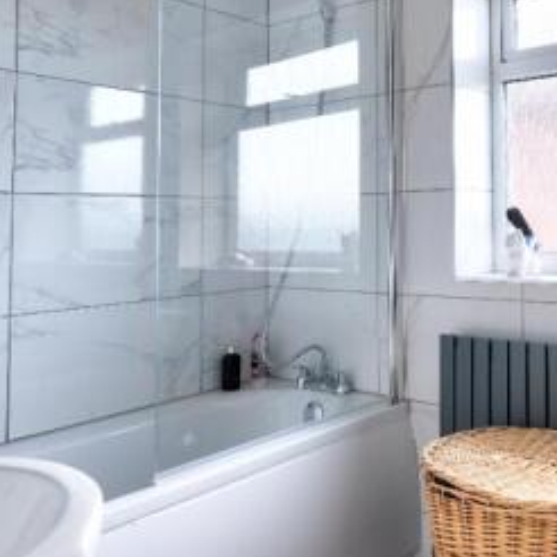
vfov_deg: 47.9
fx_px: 619
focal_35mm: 34
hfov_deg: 43.9
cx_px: 507
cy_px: 198
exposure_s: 1/15
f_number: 4
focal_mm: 10
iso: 640
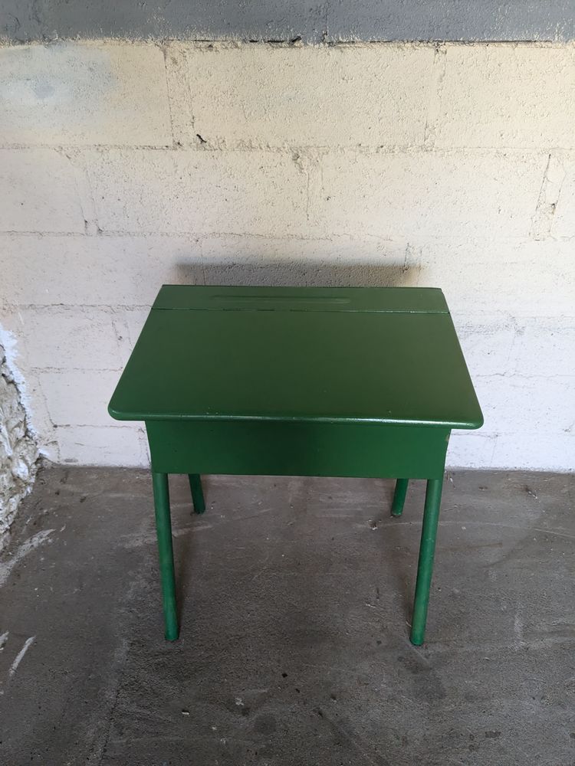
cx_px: 288
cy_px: 383
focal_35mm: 27
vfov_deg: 65.3
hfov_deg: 51.4
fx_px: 598
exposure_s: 1/99.9
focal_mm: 4.38
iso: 437
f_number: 1.73
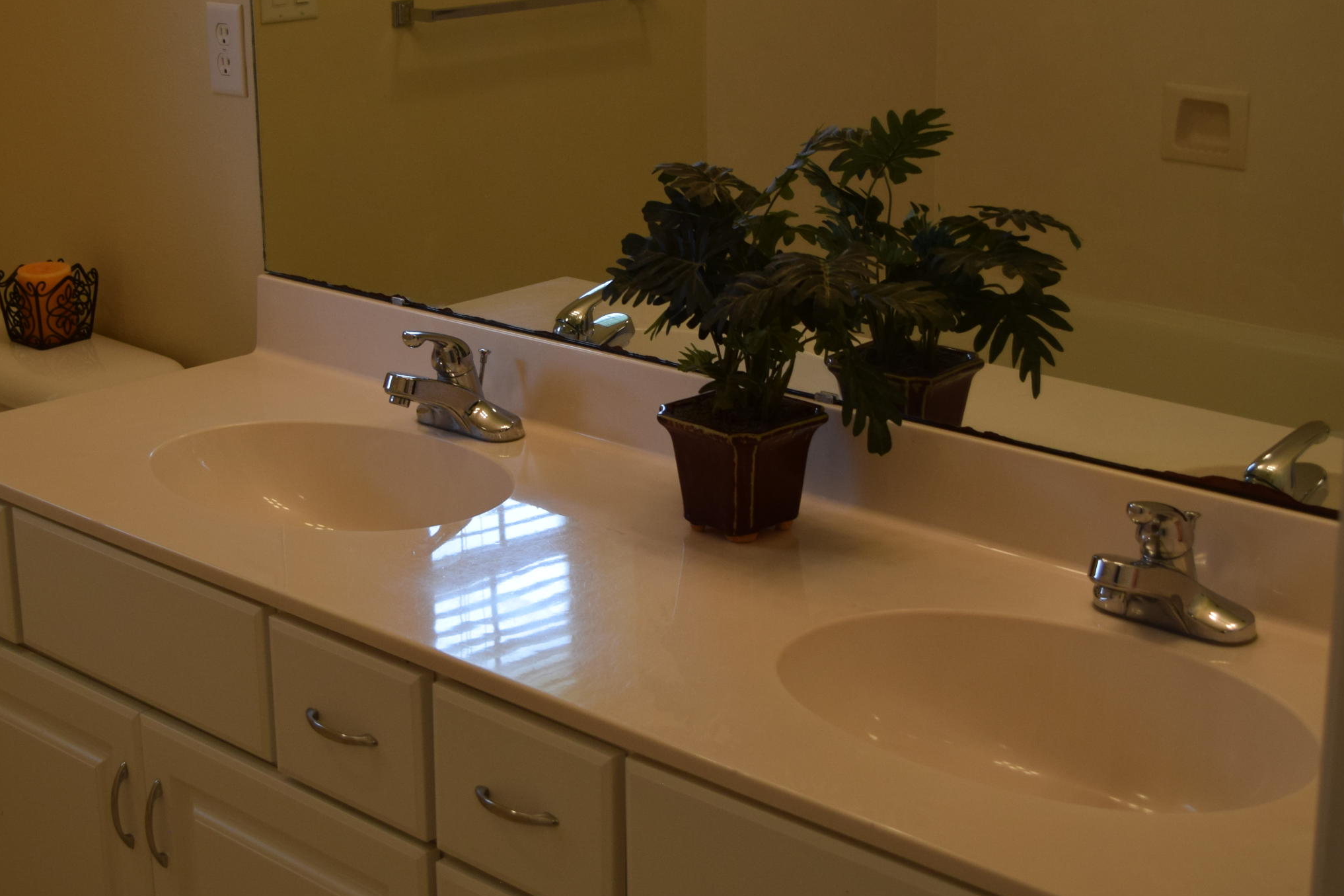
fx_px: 2230
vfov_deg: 22.7
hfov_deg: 33.5
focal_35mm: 60
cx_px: 587
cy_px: 371
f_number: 5
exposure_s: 1/100
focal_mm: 27
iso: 400
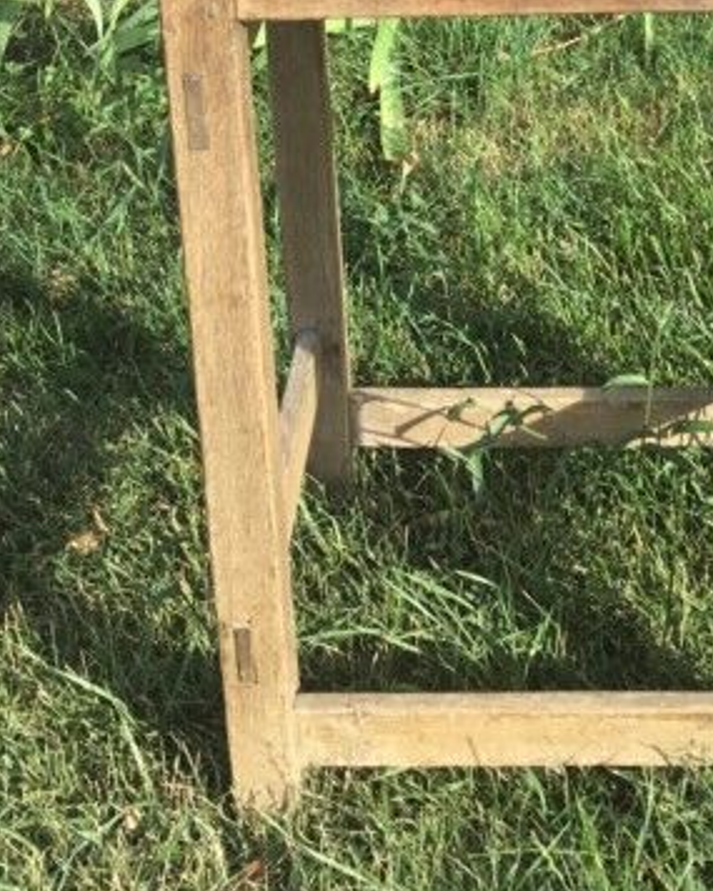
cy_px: -88
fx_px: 1793
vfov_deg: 25.8
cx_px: 490
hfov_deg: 22.4
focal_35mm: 68
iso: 25
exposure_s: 1/394
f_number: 2.4
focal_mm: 3.3
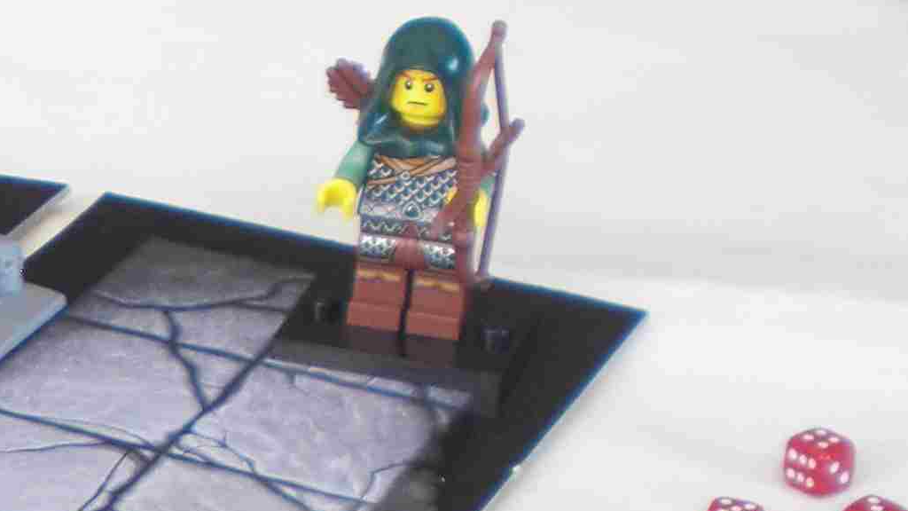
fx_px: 3178
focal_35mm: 132
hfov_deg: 15.3
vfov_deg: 9.0
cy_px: 659
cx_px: -371
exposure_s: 1/15
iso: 100
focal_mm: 6.3
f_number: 3.1
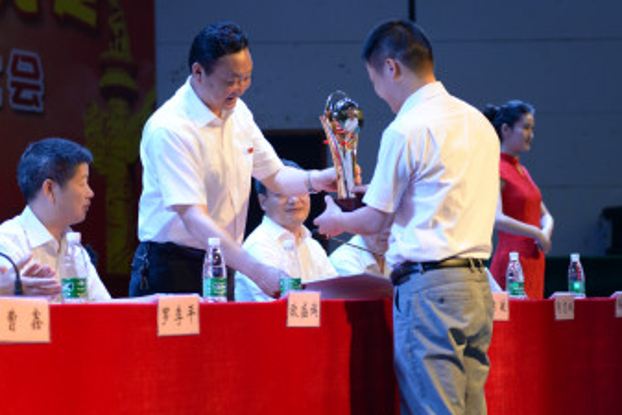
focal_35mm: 100
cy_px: 222
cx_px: 317
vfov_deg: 13.7
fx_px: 1728
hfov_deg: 20.4
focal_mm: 60
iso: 1000
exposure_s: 1/320
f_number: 2.8
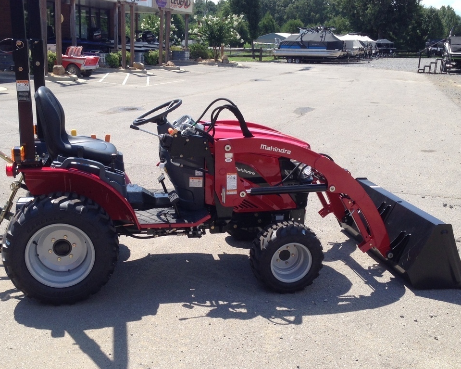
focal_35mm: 43
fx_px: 587
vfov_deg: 34.9
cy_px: 194
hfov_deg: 42.8
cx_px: 194
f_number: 2.4
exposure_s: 1/847
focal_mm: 4.12
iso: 50
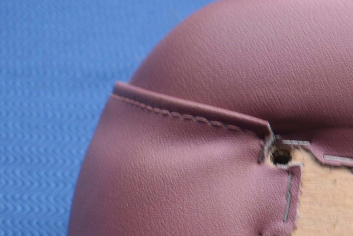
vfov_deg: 13.7
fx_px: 971
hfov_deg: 19.9
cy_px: 235
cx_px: 362
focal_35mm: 99
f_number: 6.3
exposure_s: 1/200
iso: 200
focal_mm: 30
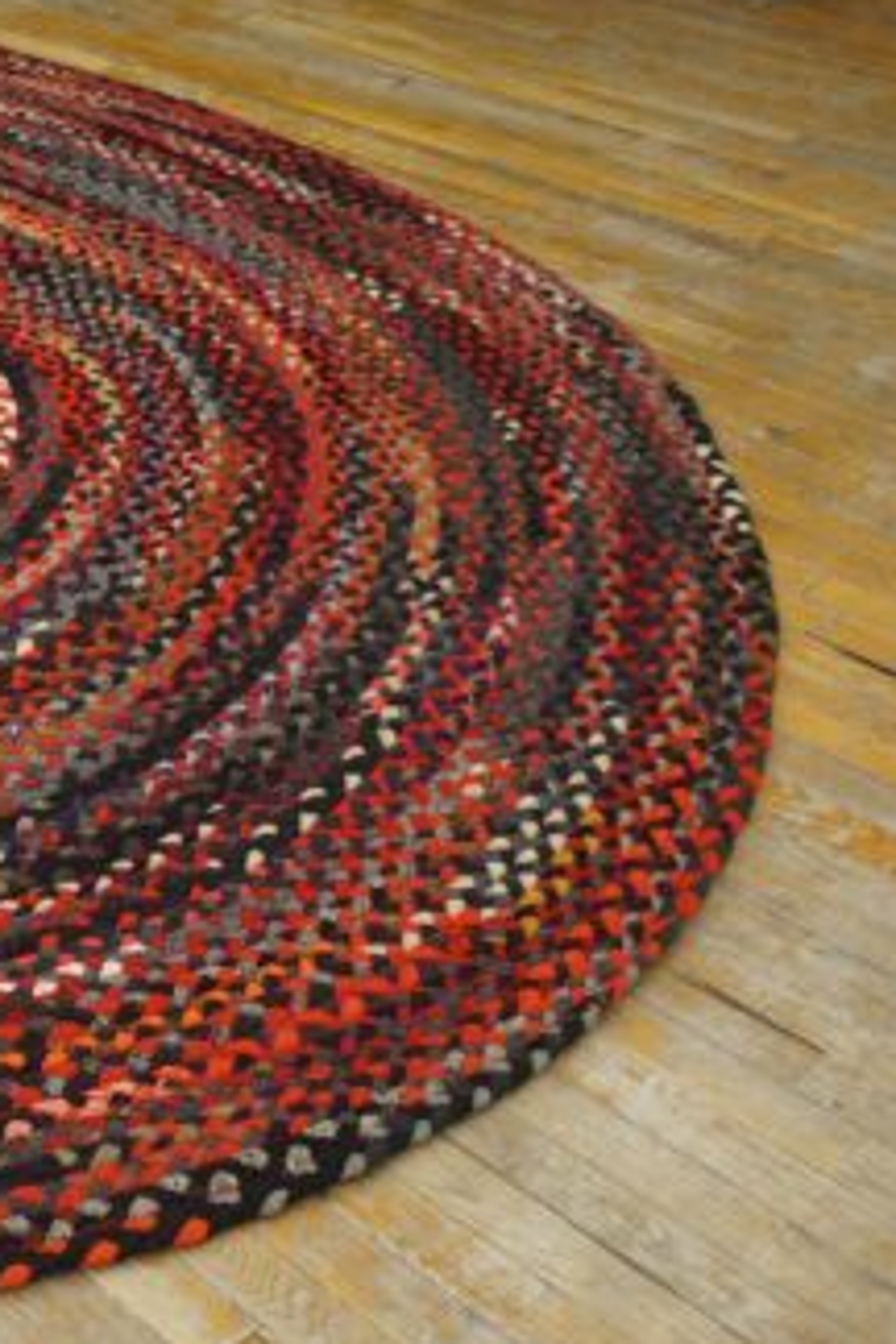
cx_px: -307
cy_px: 720
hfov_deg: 23.5
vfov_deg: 39.6
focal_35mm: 50
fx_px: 1867
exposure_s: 1/60
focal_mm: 18
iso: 800
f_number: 4
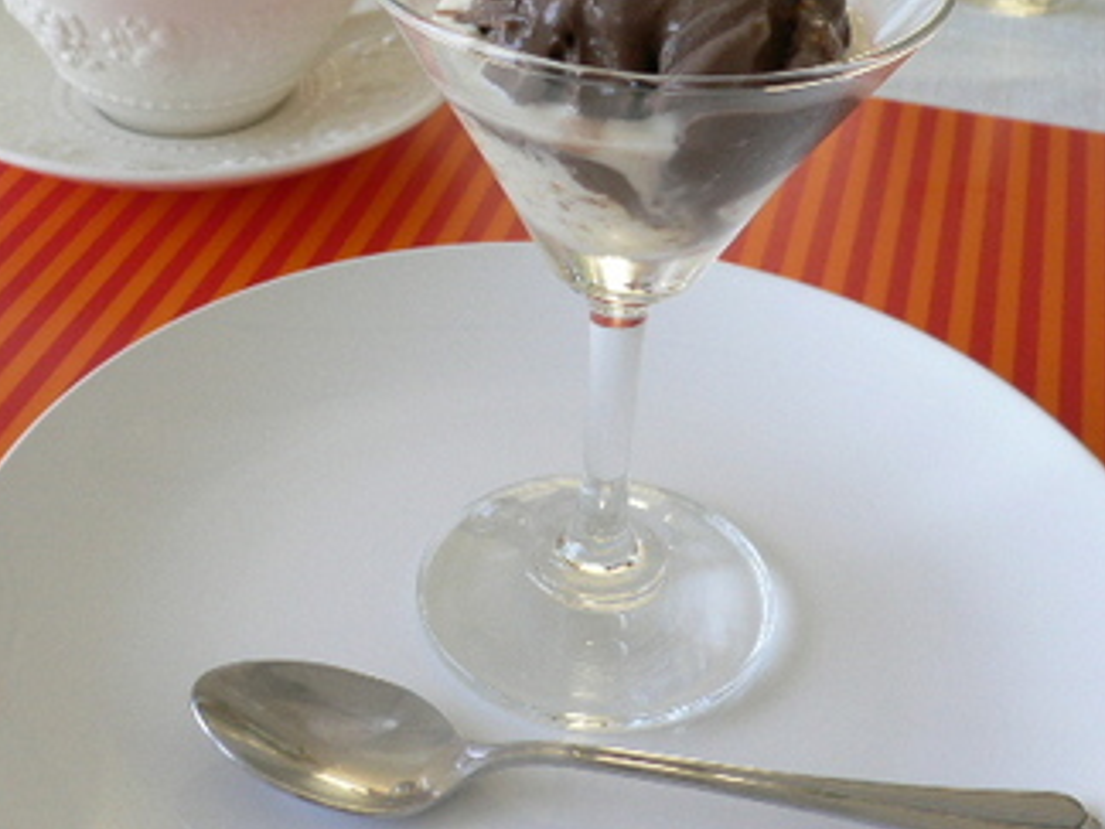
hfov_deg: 35.5
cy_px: 271
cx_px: 539
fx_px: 1724
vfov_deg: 26.9
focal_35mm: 54
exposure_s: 1/50
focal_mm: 5.8
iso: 100
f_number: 2.8
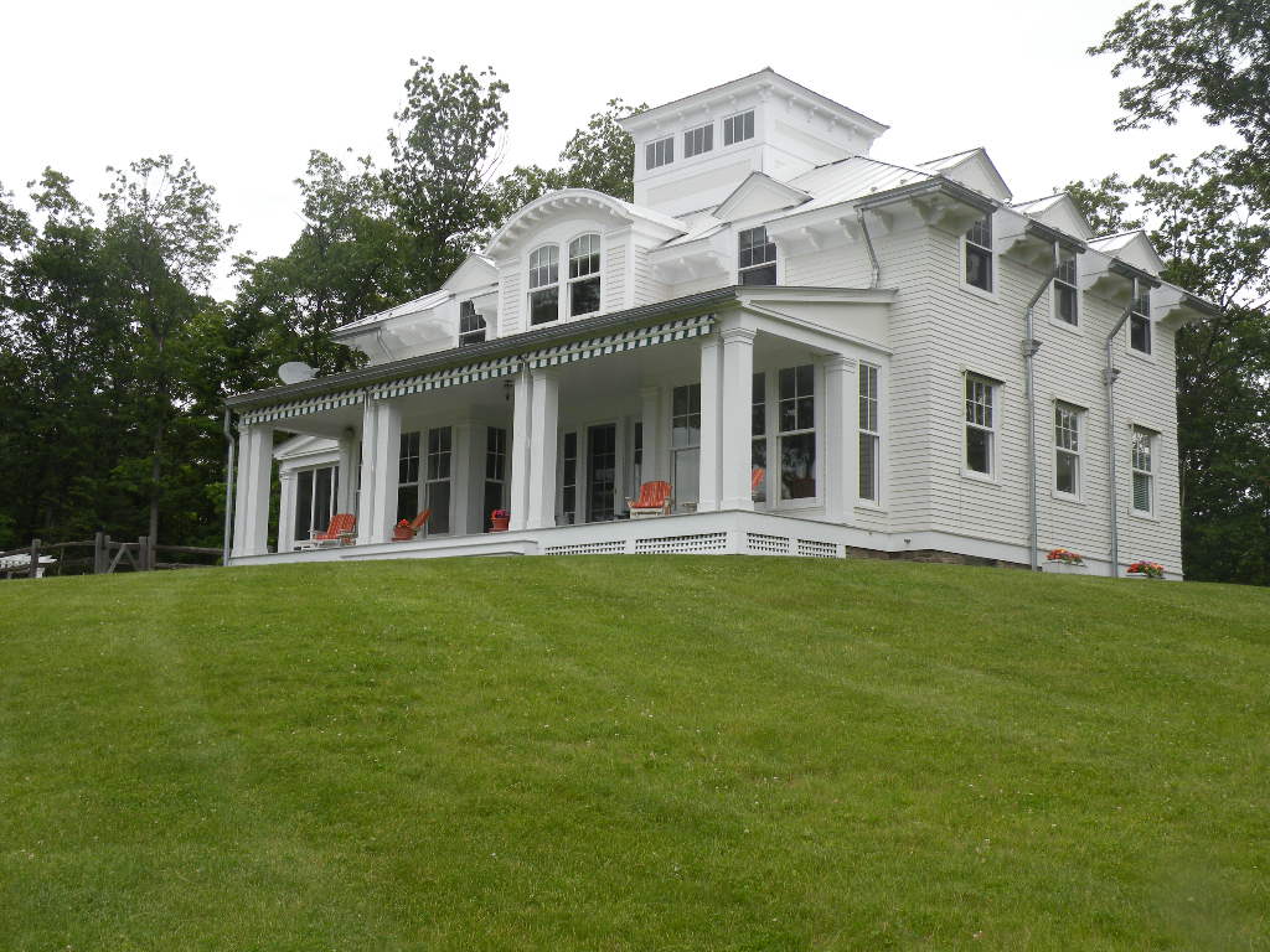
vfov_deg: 34.3
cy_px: 476
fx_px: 1541
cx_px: 635
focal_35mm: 42
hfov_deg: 44.8
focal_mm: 7.4
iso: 64
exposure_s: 1/161
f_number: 4.5
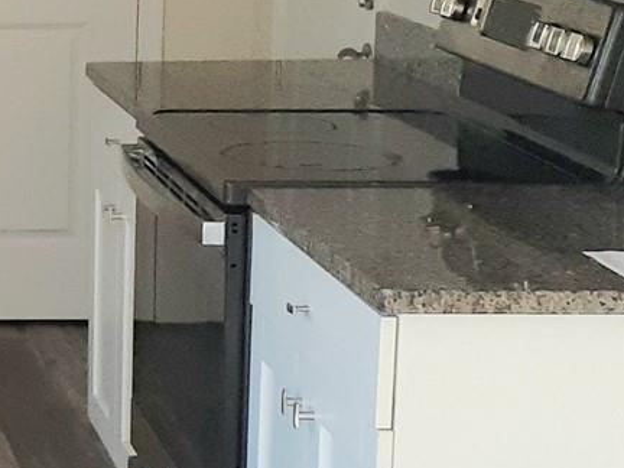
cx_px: -313
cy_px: 131
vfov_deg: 11.6
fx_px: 2307
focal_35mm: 128
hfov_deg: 14.4
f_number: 1.9
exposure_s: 1/60.2
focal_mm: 3.6
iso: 125
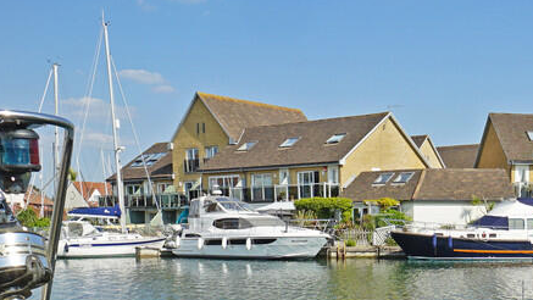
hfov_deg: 36.7
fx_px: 763
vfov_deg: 21.2
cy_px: 325
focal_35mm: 54
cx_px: 454
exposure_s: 1/125
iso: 100
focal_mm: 15
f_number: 11
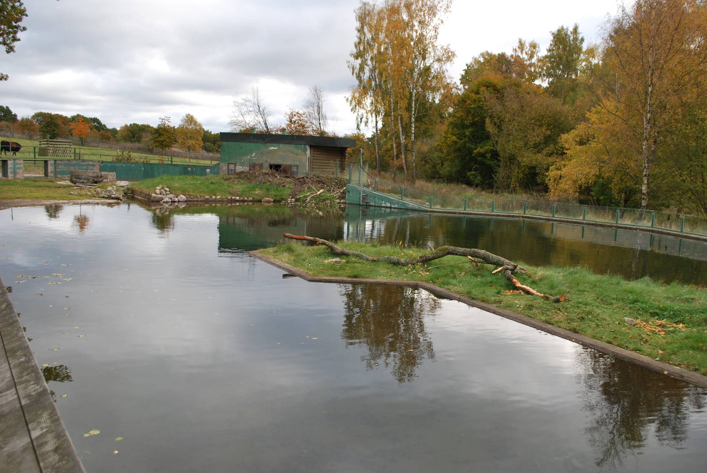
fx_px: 590
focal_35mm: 30
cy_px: 236
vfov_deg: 43.7
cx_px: 354
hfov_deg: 61.9
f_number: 5.6
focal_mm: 20
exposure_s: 1/125
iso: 125
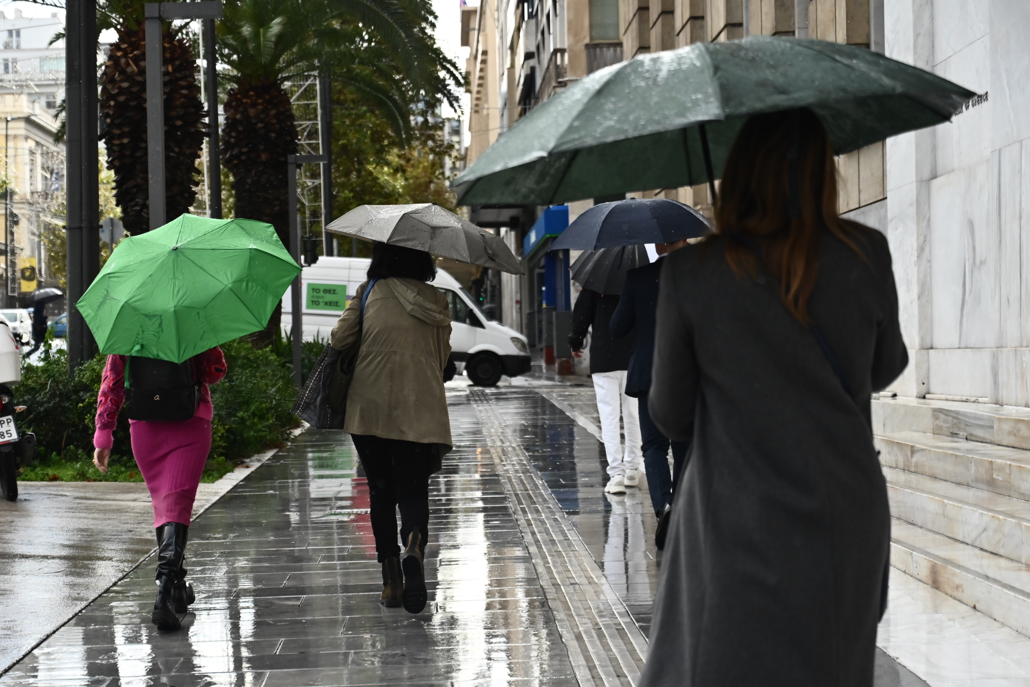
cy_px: 344
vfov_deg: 22.6
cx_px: 515
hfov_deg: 33.4
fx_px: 1717
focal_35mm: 60
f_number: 4
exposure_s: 1/5000
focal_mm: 60
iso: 1600
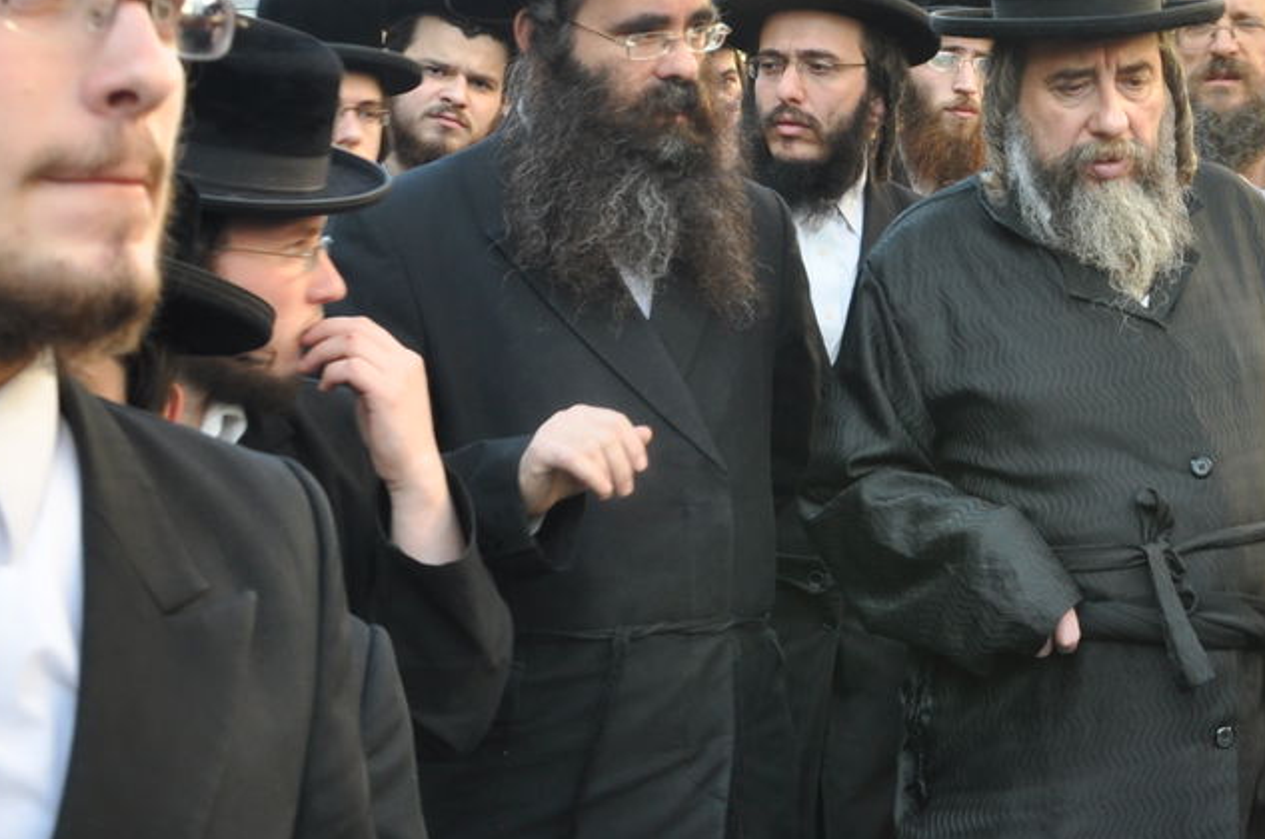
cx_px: 1087
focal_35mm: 73
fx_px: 2561
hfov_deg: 27.0
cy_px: 305
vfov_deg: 18.6
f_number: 8
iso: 320
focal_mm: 22
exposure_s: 1/80
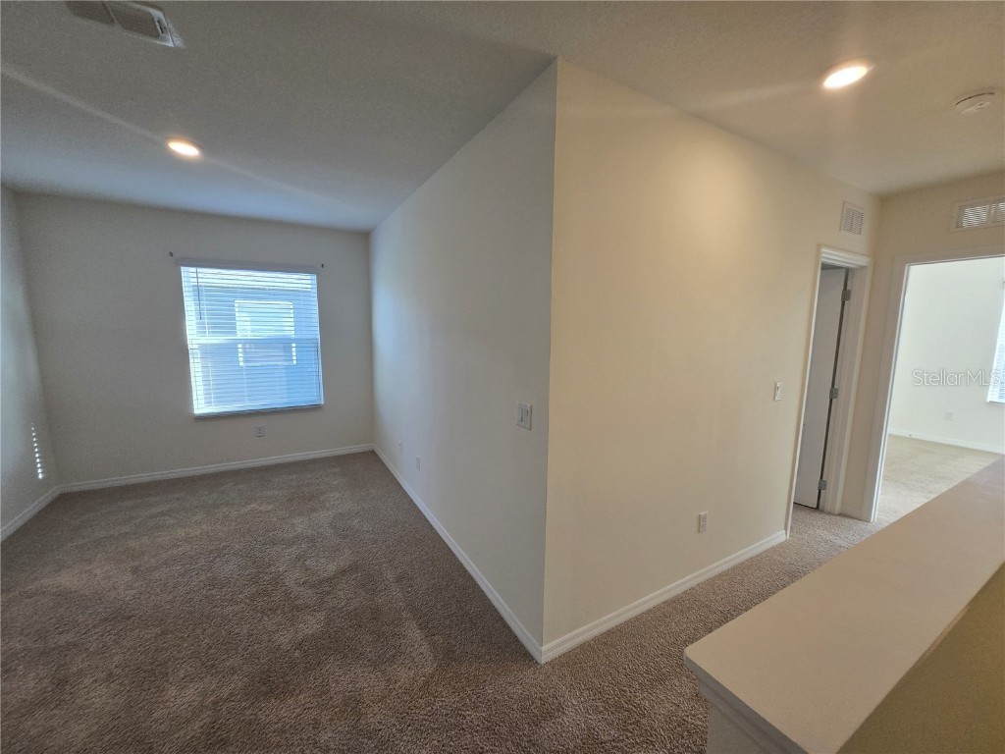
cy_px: 377
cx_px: 502
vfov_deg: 89.9
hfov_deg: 106.2
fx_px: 377
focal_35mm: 13
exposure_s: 1/60
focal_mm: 1.7
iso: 64
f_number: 2.2
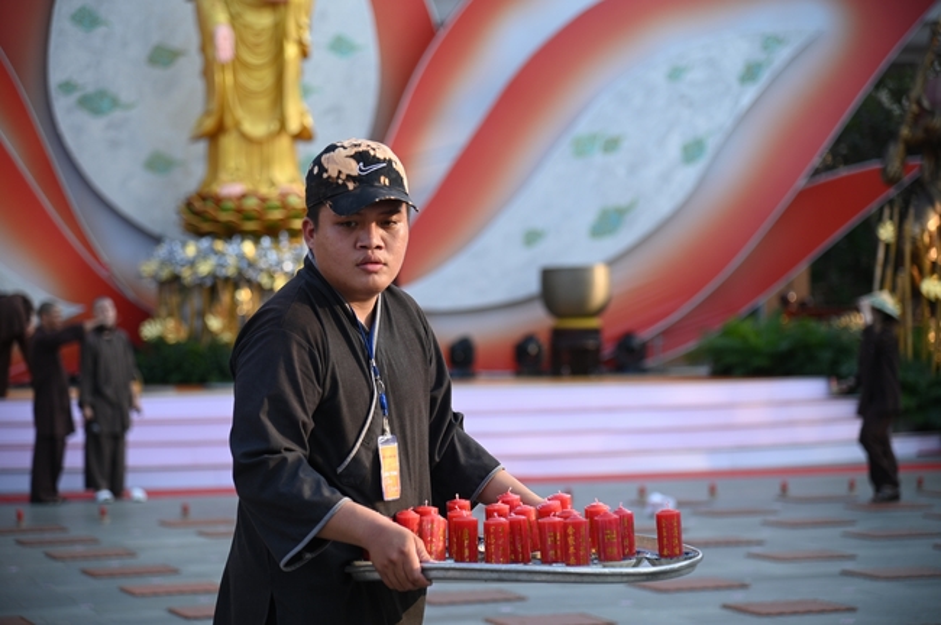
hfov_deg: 20.4
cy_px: 312
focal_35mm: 100
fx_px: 2611
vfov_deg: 13.7
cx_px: 470
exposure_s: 1/500
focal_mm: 100
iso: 320
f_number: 4
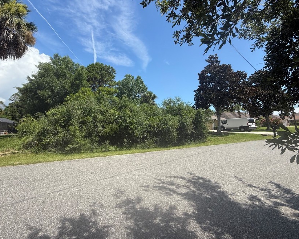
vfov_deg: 76.7
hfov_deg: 89.4
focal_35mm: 17
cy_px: 104
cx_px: 135
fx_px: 150
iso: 50
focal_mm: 2.22
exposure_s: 1/1464
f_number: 2.2
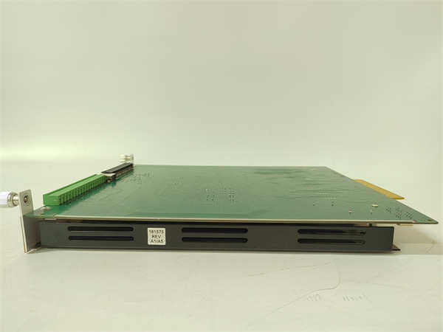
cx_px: 222
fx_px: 294
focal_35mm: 23
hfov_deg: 73.9
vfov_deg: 58.9
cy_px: 166
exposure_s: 1/50
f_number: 1.9
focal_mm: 5.52
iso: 1419
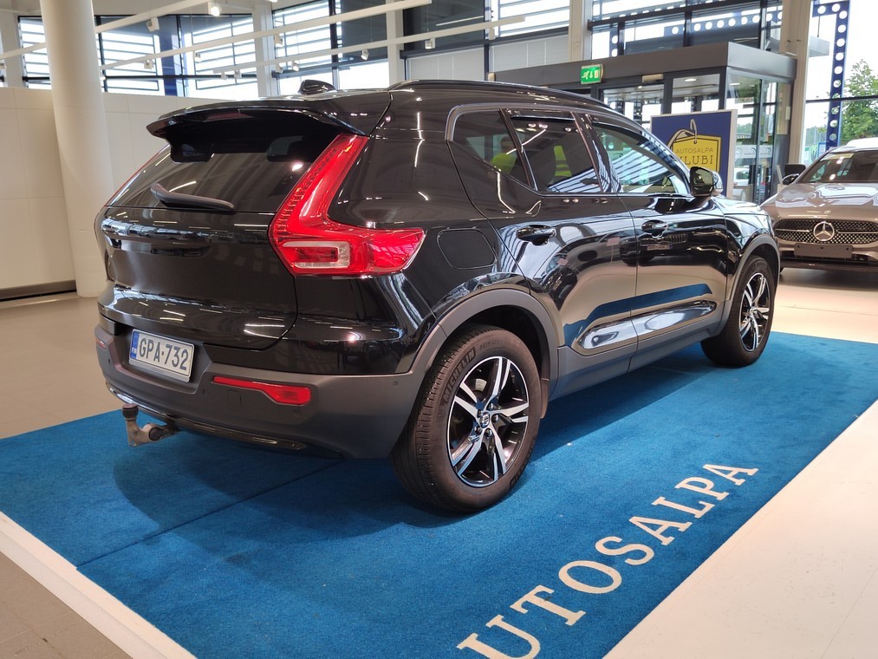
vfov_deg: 46.8
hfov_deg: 60.0
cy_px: 330
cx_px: 439
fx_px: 761
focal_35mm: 30
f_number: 1.9
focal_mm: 5.52
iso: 356
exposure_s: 1/100
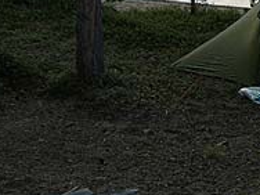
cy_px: 43
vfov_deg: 14.9
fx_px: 744
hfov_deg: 19.1
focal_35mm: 99
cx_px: 284
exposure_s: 1/69.9
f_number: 4
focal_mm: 8.9
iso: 50
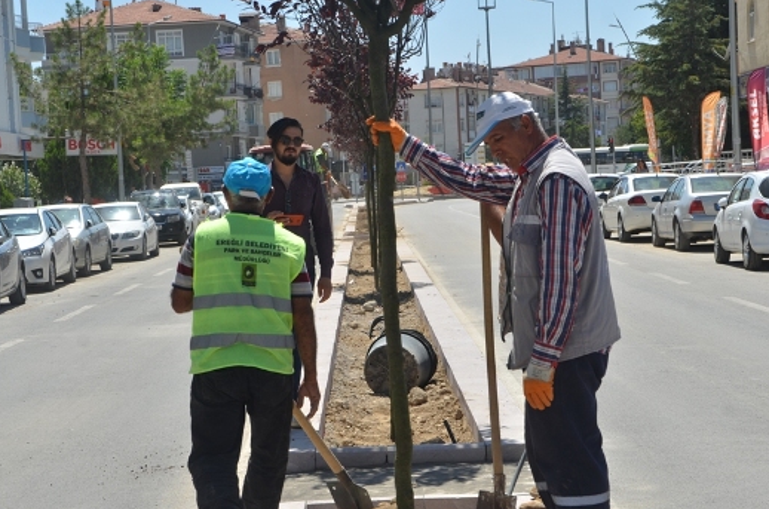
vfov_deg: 15.3
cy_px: 258
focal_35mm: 89
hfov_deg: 22.9
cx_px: 376
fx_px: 1897
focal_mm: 48
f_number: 9
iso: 100
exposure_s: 1/320
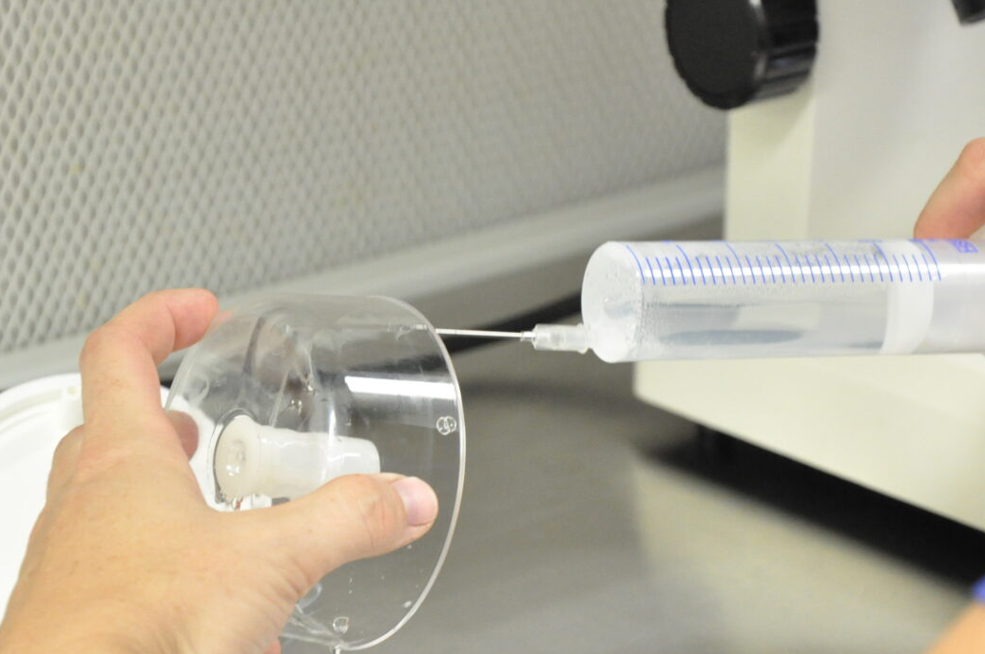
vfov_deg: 7.7
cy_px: 438
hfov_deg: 11.6
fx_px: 4864
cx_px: 508
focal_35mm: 178
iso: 2500
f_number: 5.3
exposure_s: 1/40
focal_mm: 80
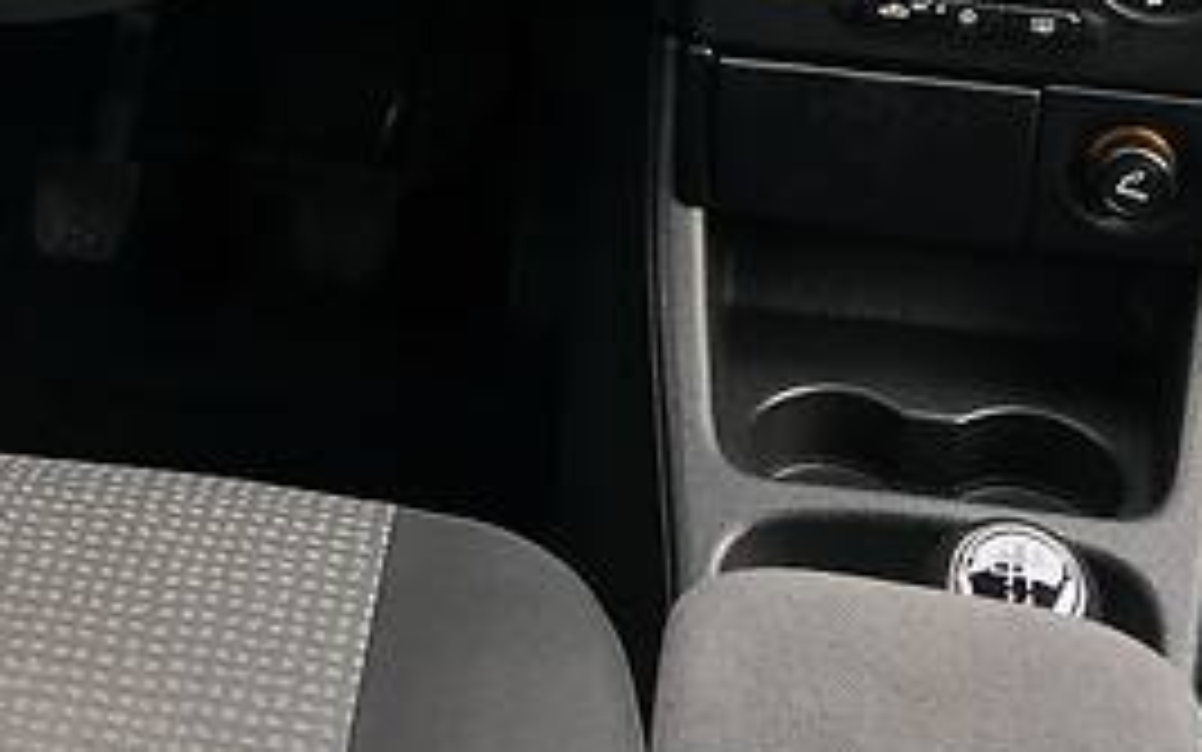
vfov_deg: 13.7
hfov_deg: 22.4
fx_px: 3014
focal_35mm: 92
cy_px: -216
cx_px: 324
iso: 32
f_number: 2.2
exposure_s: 1/50
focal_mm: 4.2
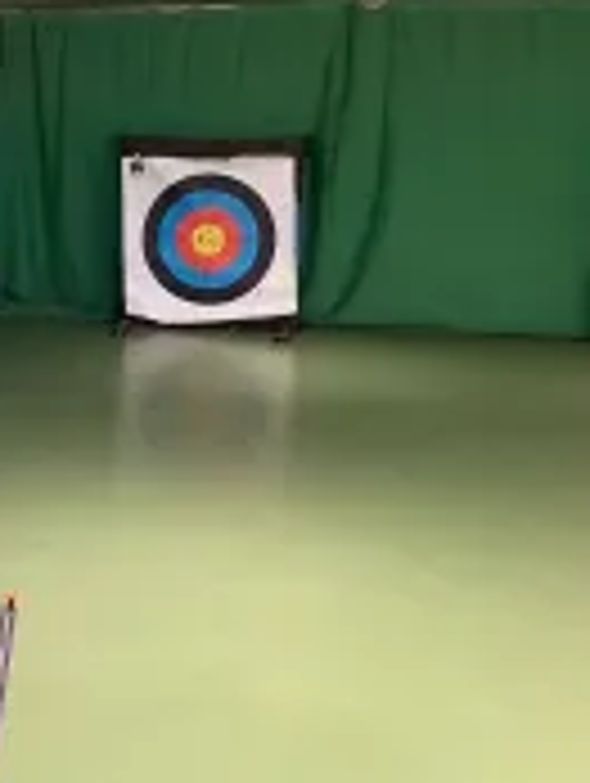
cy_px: 315
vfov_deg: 30.2
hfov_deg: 21.9
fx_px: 1451
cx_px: -41
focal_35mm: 64
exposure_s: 1/50
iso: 200
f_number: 2.4
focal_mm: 3.3
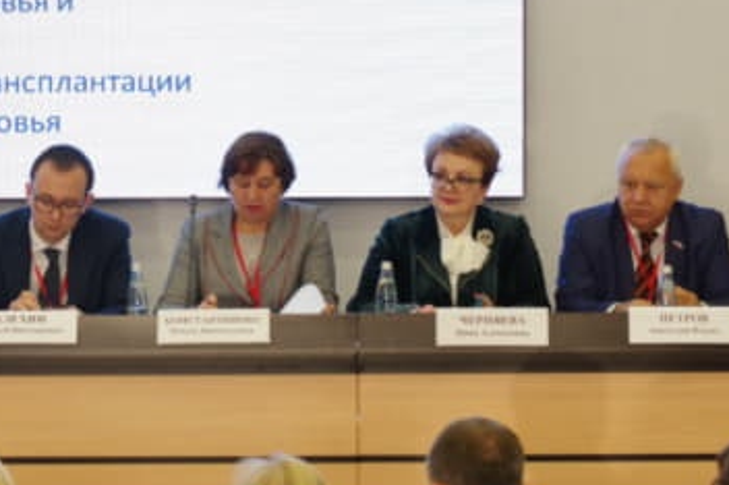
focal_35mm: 199
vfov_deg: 6.9
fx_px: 4026
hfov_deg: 10.3
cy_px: 216
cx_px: 60
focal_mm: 70
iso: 1600
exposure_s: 1/125
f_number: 5
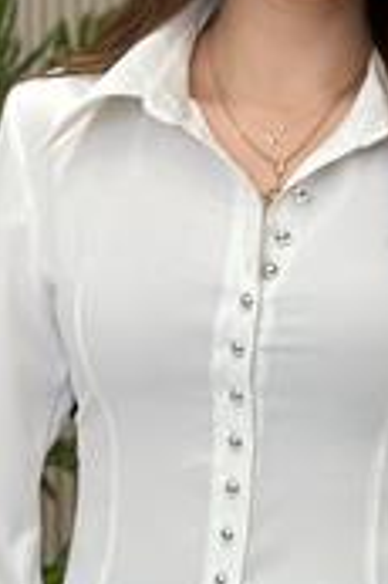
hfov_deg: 8.9
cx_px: 290
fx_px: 2494
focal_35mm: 154
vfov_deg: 13.3
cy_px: 427
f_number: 1.78
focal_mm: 6.86
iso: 80
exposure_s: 1/298
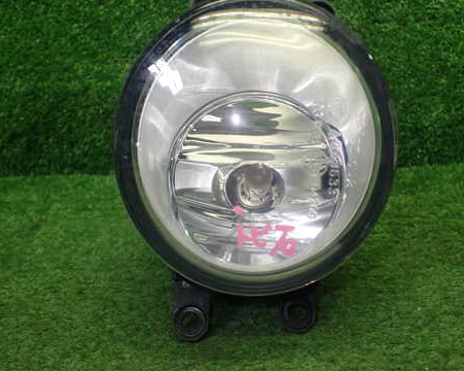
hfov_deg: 46.9
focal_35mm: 39
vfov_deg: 38.1
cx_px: 246
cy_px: 164
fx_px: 535
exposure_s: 1/125
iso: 250
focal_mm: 5.4
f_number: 2.3
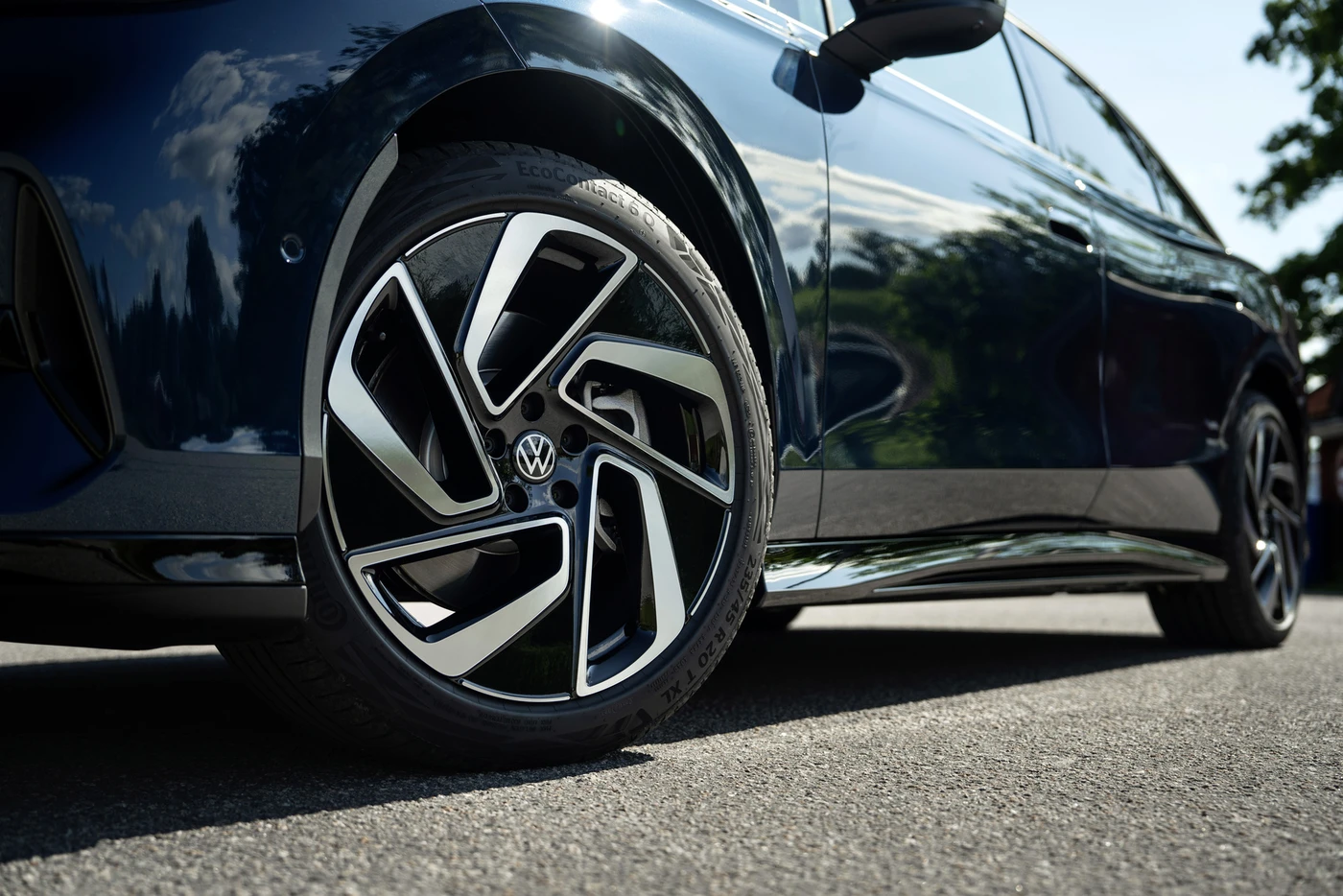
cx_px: 672
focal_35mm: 42
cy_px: 448
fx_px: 1567
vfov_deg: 31.9
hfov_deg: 46.4
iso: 50
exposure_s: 1/640
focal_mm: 42
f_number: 2.8
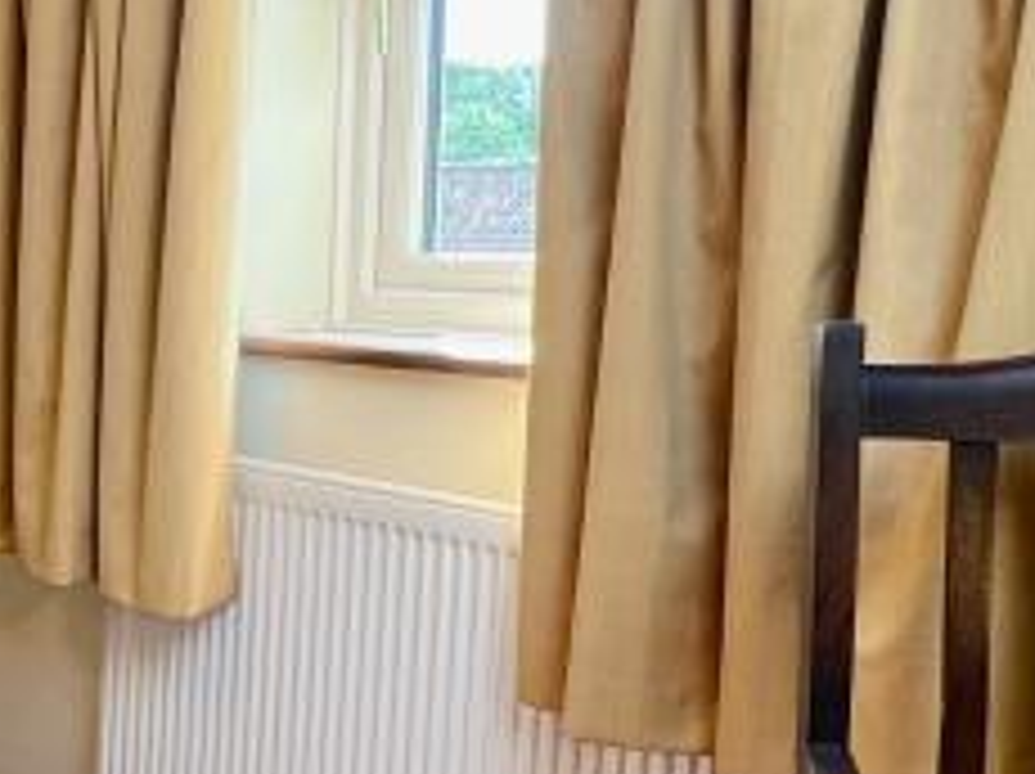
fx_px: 1732
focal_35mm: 58
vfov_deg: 25.2
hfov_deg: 27.1
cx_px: -364
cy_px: 414
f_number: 1.8
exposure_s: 1/100
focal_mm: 1.57
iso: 64
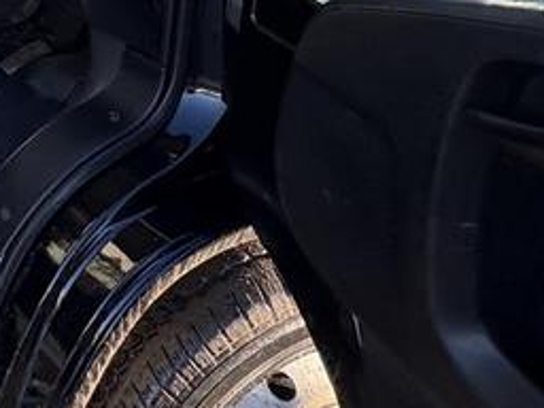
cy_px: -153
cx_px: -317
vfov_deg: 24.8
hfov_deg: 25.8
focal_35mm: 49
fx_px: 770
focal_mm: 2.22
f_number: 2.2
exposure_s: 1/179
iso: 50
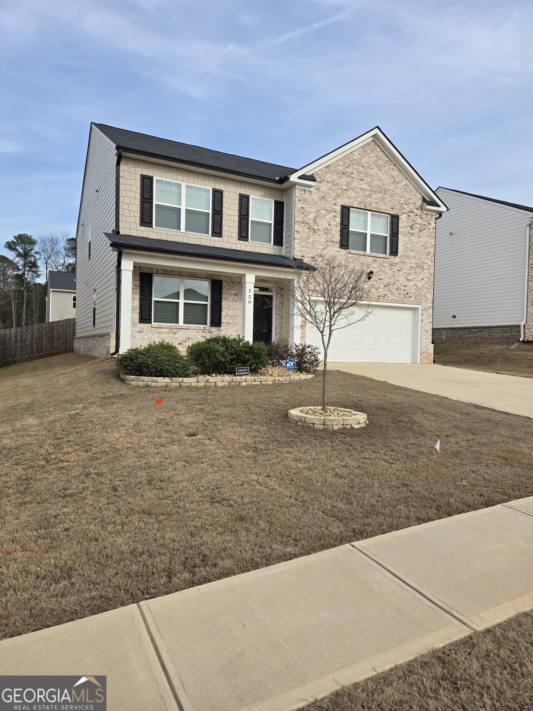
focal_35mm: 23
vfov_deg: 73.9
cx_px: 266
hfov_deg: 58.9
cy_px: 356
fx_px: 472
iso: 25
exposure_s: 1/1509
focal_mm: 5.4
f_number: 1.8
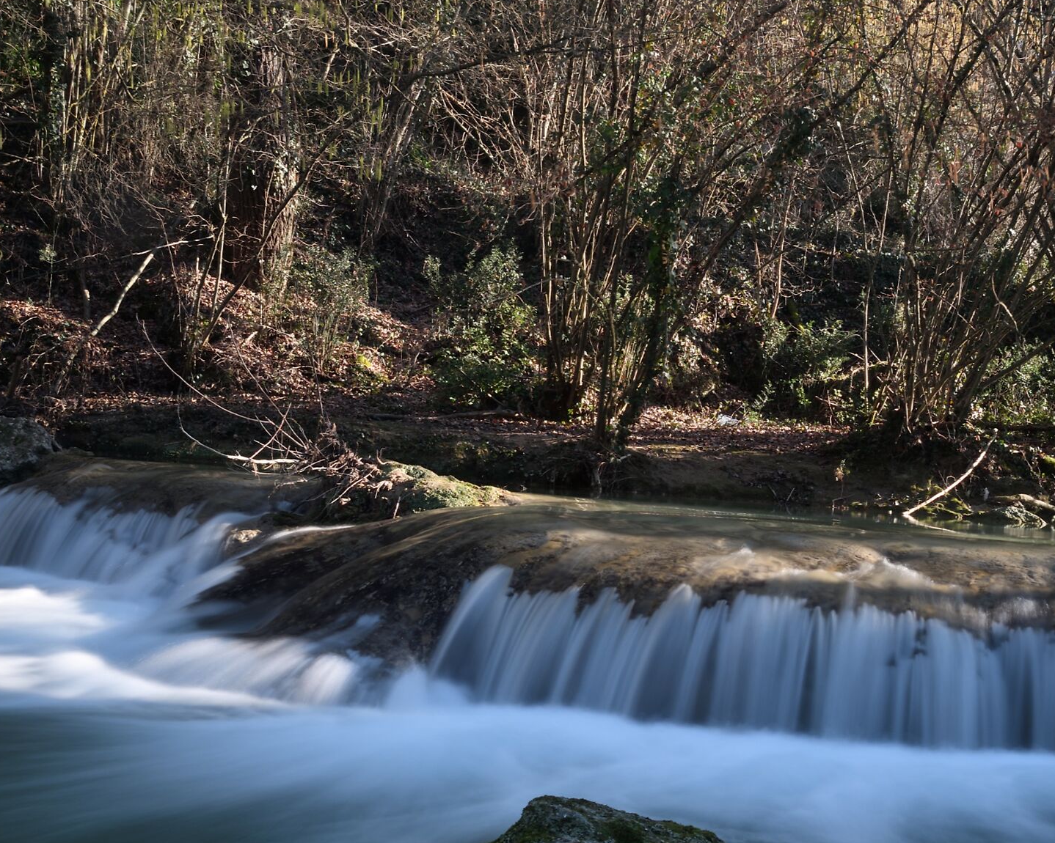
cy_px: 564
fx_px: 1467
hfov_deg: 39.2
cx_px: 673
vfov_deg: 31.8
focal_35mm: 47
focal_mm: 20
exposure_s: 2.5
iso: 79
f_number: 13
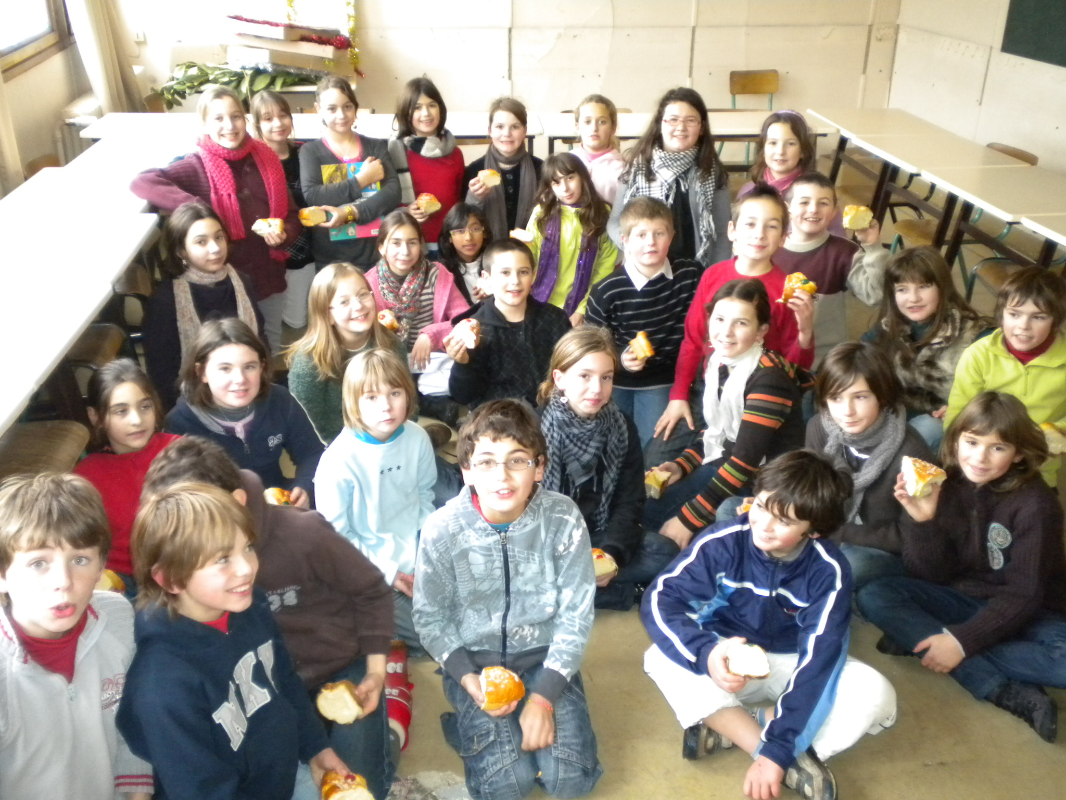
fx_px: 1078
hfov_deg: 52.6
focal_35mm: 35
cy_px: 400
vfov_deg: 40.7
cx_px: 533
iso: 400
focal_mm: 6.3
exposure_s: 1/30
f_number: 3.1
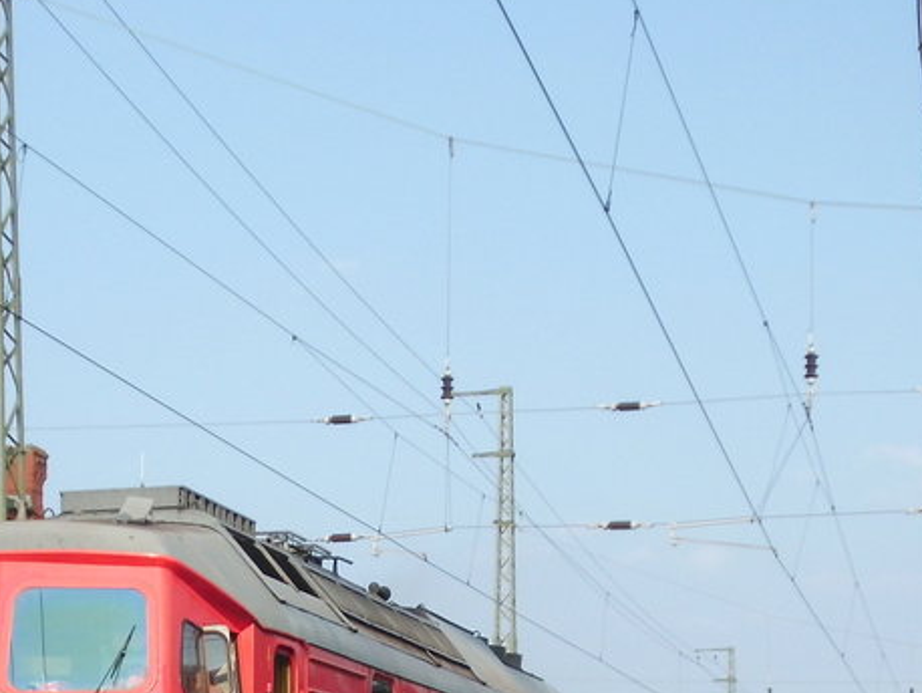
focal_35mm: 89
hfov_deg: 21.9
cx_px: 306
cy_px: 830
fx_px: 2372
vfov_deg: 16.0
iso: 100
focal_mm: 6.2
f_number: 4
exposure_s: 1/490
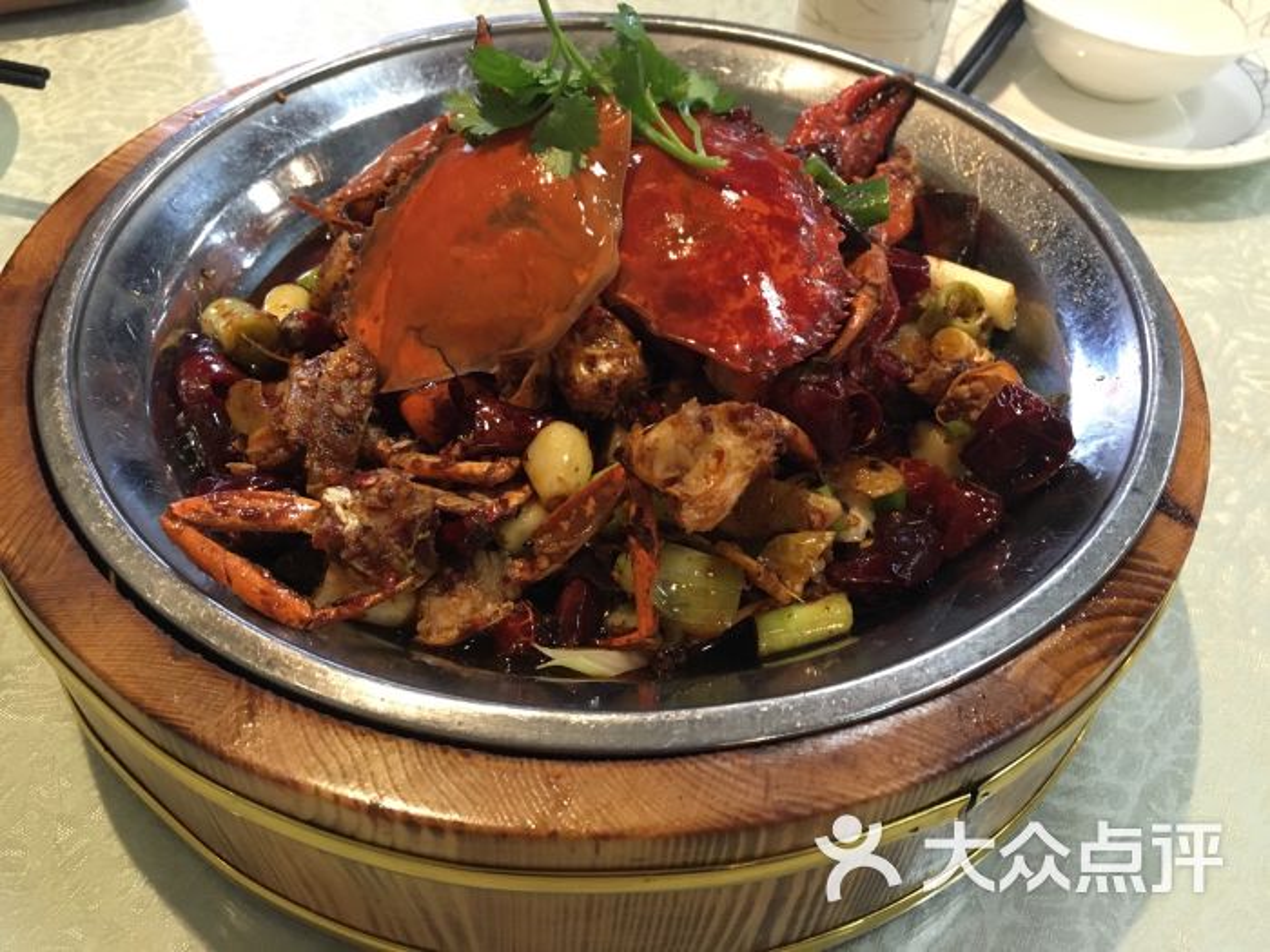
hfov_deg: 61.7
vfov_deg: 48.2
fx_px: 1064
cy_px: 476
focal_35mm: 29
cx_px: 635
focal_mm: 4.15
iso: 200
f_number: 2.2
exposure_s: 1/20
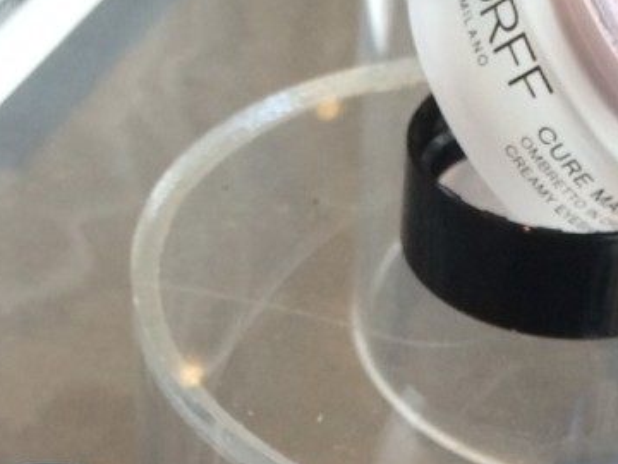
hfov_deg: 17.0
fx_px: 2071
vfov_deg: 12.2
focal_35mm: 116
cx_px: 290
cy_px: 665
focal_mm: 4.15
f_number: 2.2
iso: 64
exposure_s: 1/100
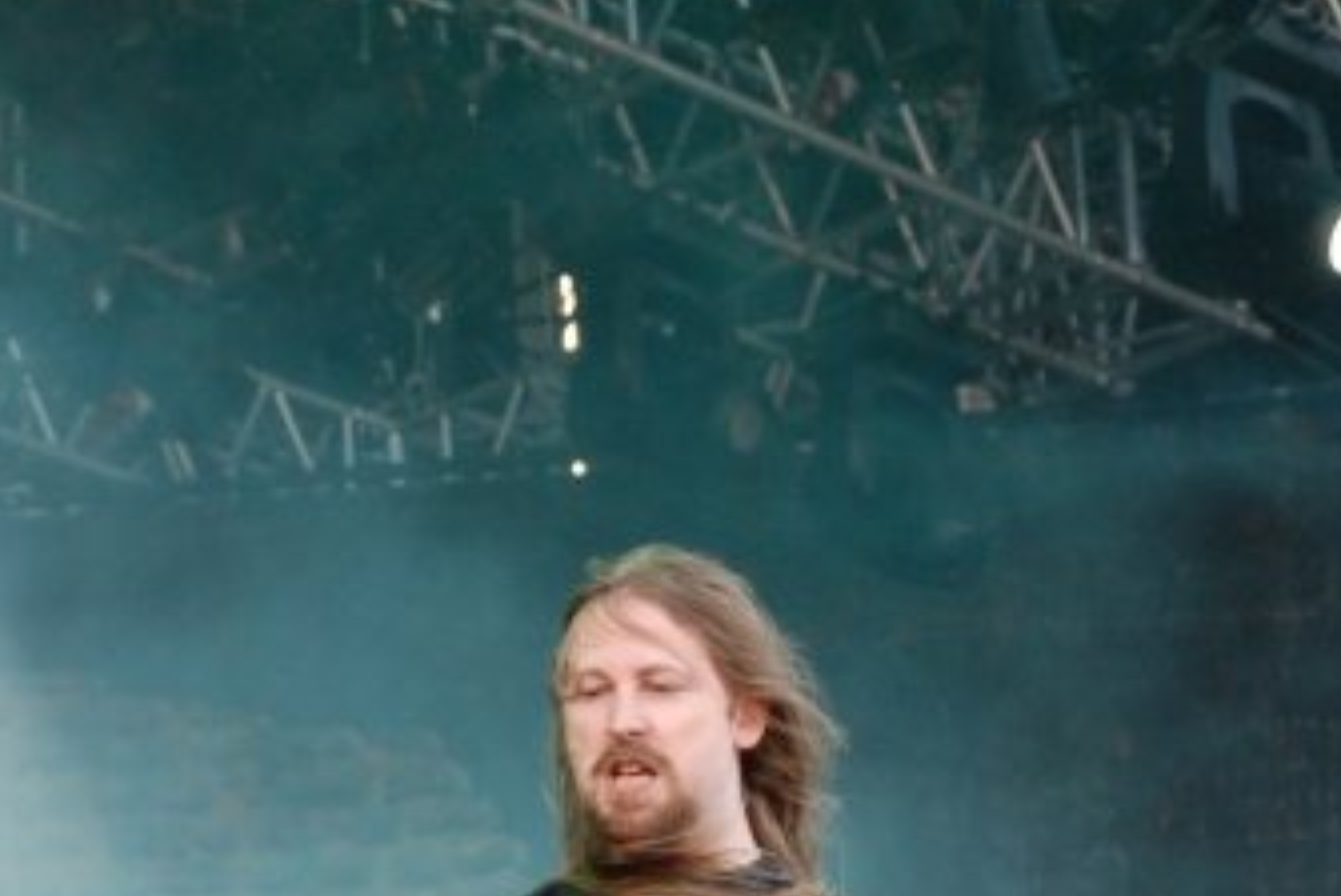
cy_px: 916
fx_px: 8015
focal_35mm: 215
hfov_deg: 9.6
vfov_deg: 6.4
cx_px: 416
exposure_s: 1/125
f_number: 5.3
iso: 800
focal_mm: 62
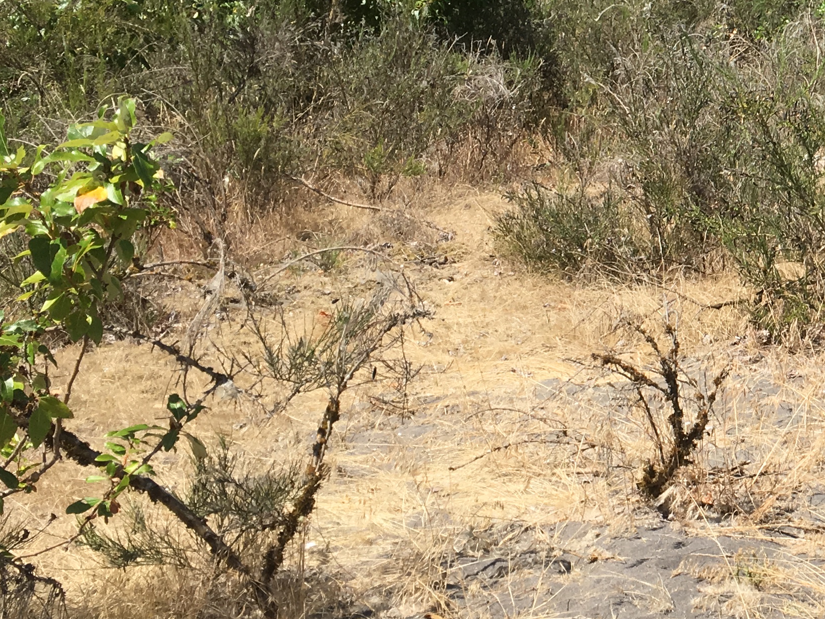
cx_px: 974
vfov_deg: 20.7
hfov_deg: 24.9
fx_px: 1692
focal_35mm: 71
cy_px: 255
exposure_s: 1/1282
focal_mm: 4.15
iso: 25
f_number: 2.2
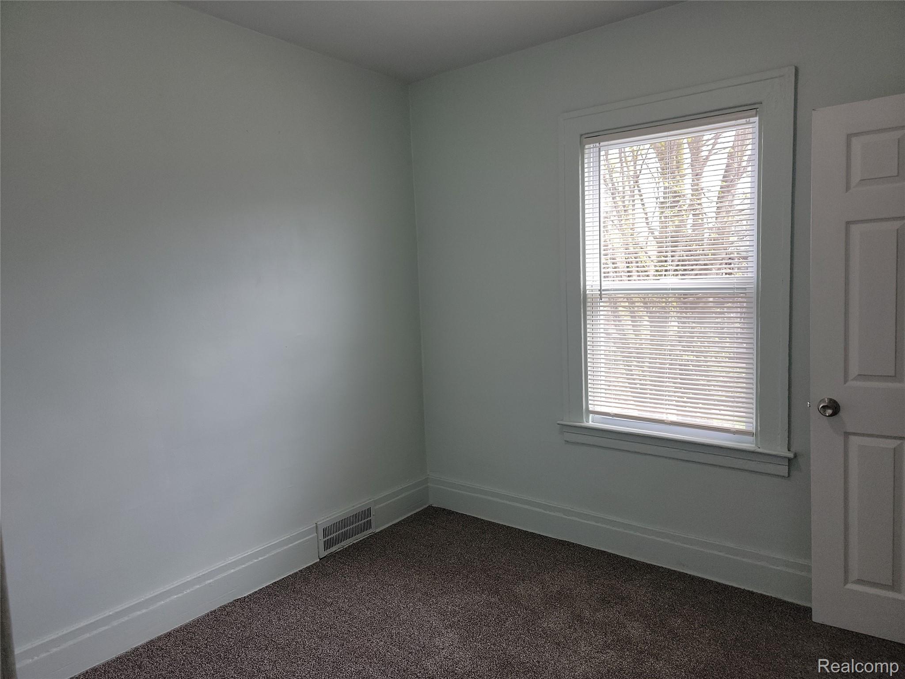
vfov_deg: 56.8
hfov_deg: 71.6
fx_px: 627
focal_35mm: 24
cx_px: 452
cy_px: 340
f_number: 1.8
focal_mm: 6.7
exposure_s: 1/60
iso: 74
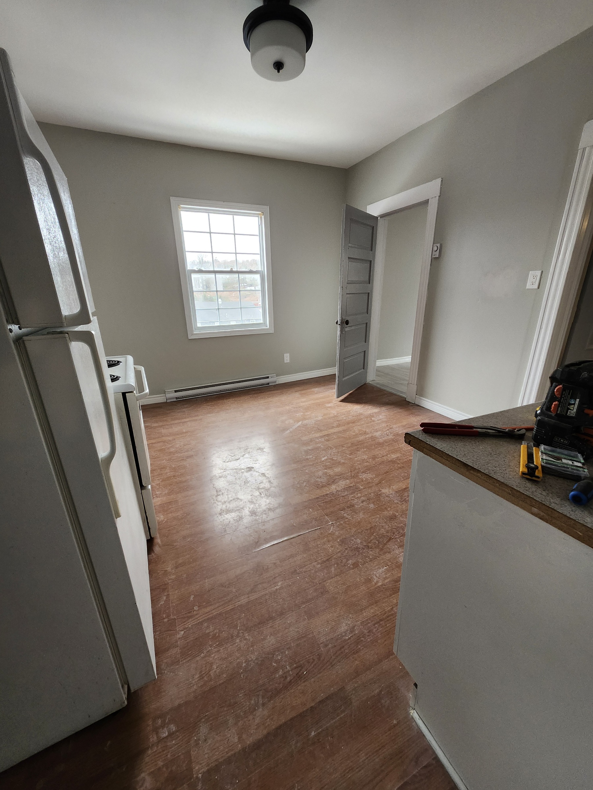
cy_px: 395
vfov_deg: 106.2
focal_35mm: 13
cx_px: 296
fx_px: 297
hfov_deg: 89.9
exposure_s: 1/60.2
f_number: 2.2
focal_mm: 1.74
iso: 160
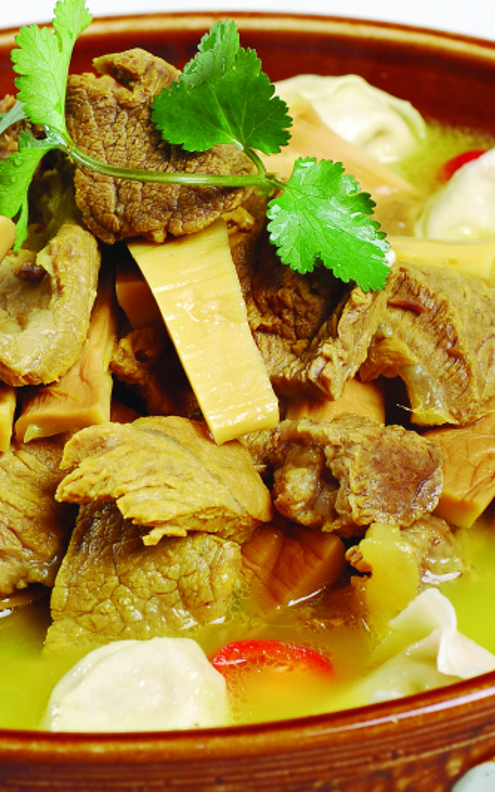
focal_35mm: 147
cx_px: 155
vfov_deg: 14.2
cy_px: 397
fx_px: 3174
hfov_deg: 8.9
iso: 100
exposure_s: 1/160
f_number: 9
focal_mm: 50
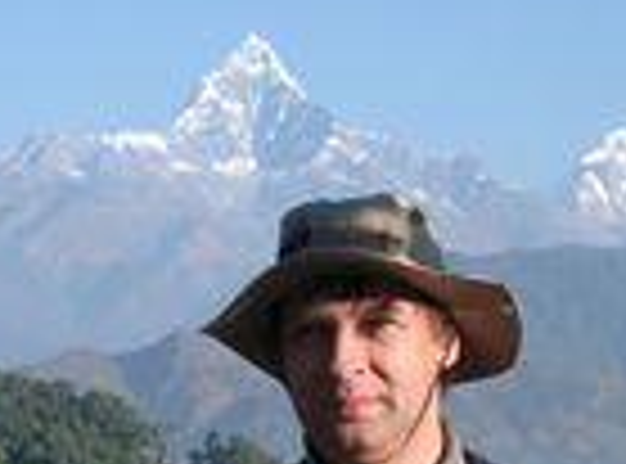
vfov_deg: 10.1
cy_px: 484
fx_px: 2593
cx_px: 347
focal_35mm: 144
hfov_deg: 13.8
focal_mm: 10.2
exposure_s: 1/320
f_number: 5.8
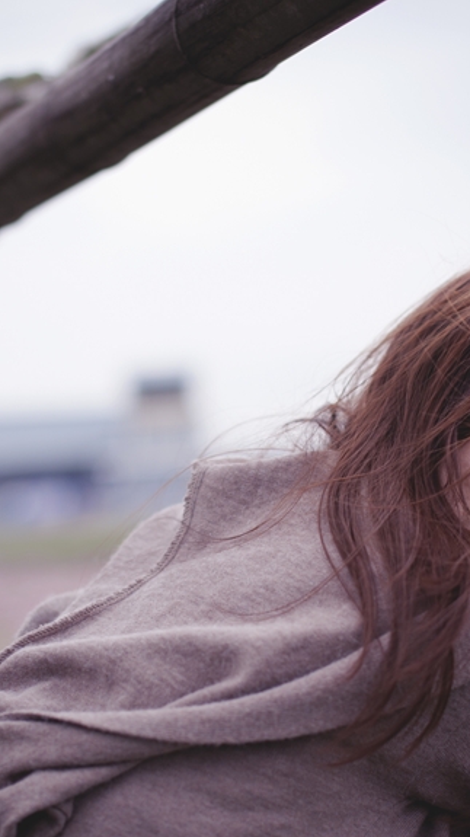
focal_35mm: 91
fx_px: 2018
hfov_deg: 13.3
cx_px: 233
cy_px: 449
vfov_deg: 23.4
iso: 200
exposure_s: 1/2500
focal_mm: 50
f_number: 1.8
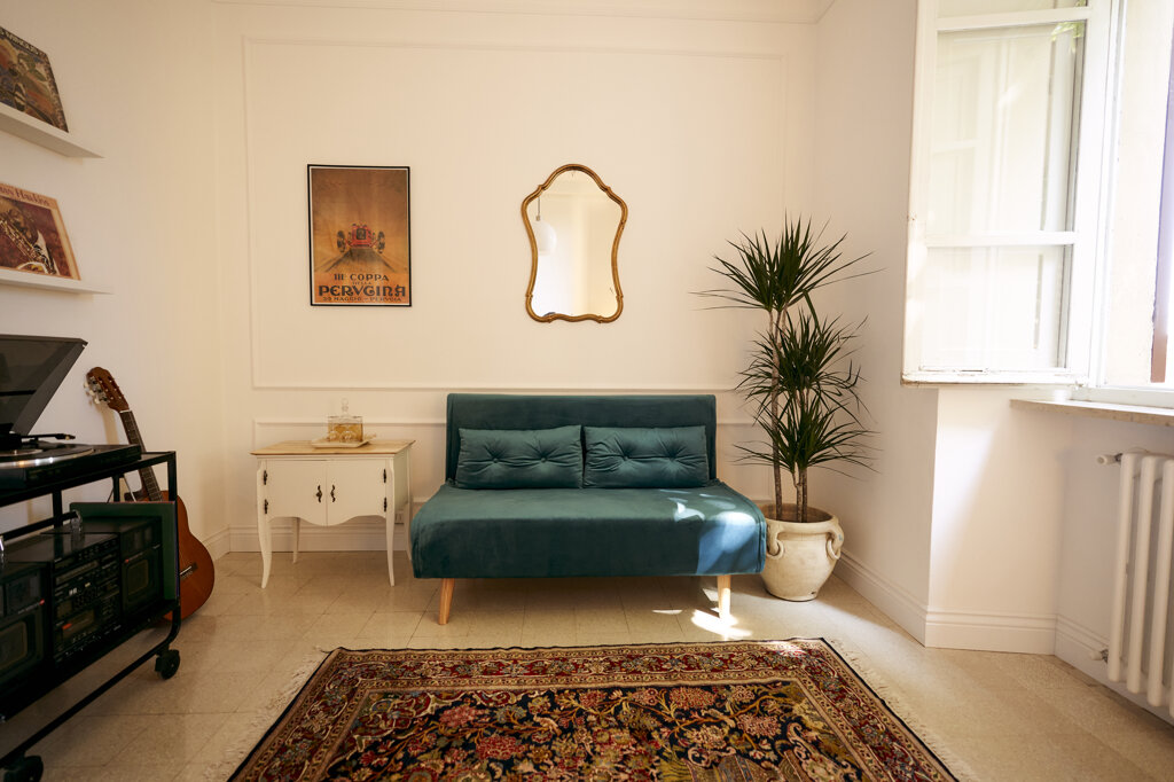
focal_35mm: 16
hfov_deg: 96.8
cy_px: 391
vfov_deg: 73.7
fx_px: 522
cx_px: 587
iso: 1250
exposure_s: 1/125
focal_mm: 16
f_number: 2.8
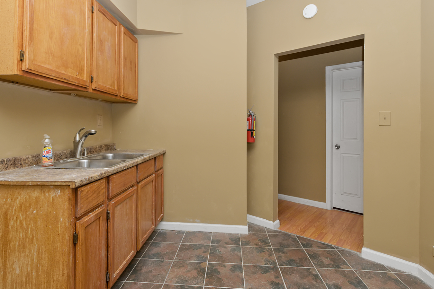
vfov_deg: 66.9
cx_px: 209
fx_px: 217
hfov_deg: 90.0
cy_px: 121
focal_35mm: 18
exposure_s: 1/15
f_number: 7.1
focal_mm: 10
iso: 250
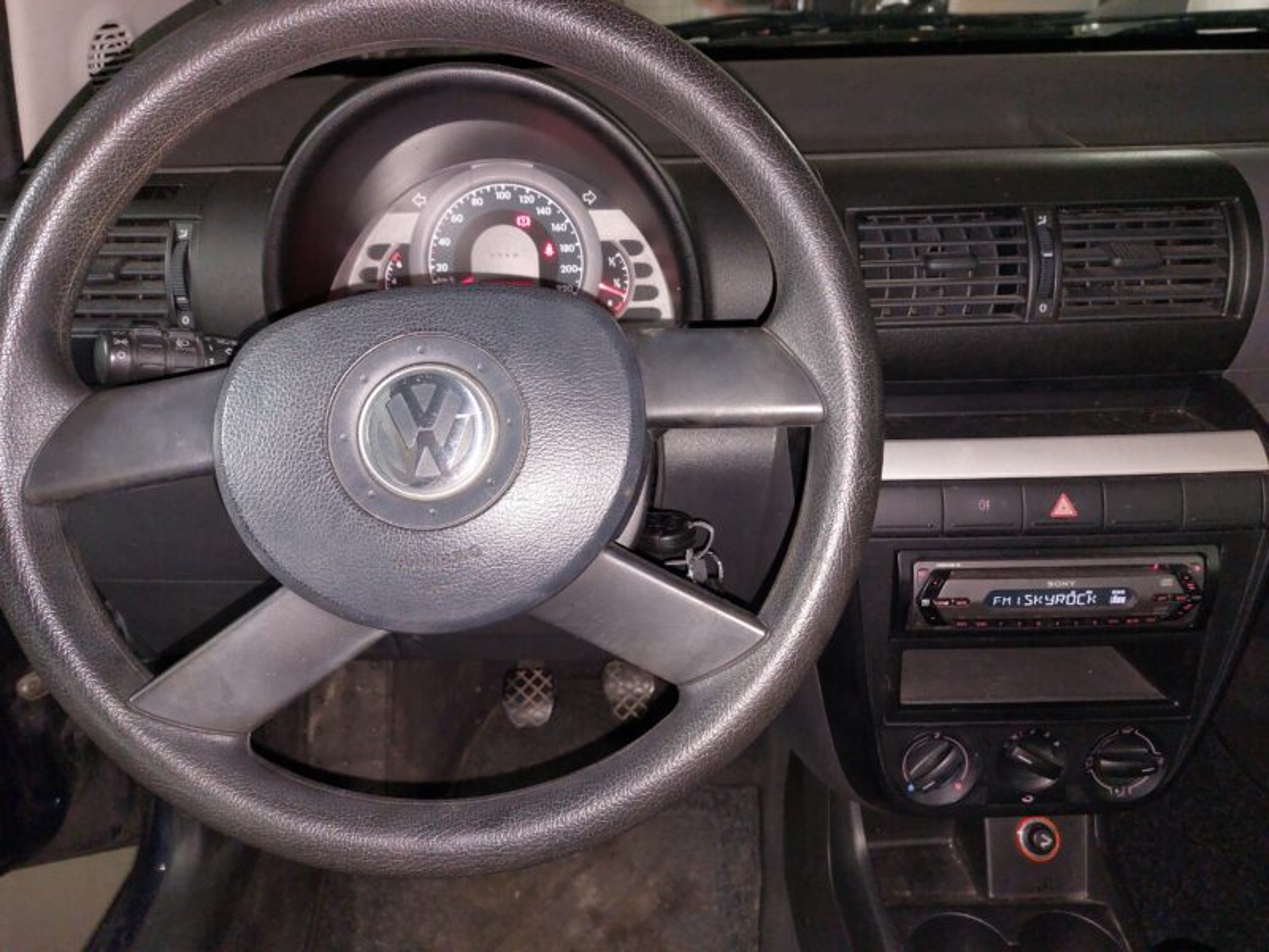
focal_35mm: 25
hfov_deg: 69.4
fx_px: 916
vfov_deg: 54.9
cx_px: 634
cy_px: 476
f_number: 1.8
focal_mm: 5.23
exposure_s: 1/60
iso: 320
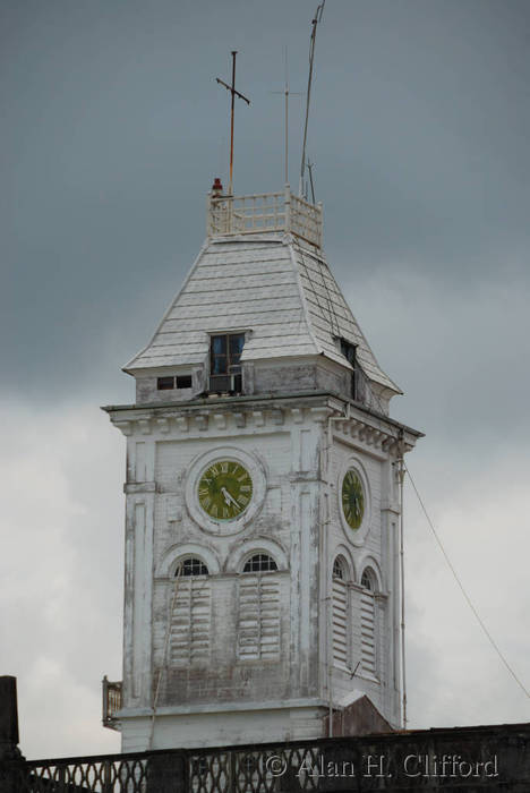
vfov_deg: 8.1
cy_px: 396
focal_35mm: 255
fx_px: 5620
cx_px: 265
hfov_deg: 5.4
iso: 100
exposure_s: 1/640
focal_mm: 170
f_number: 5.6
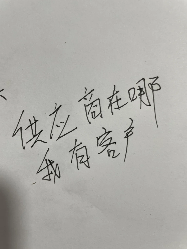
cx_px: 94
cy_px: 124
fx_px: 187
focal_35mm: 26
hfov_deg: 53.1
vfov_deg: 67.3
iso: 125
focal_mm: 4.2
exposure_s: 1/100
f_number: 1.6
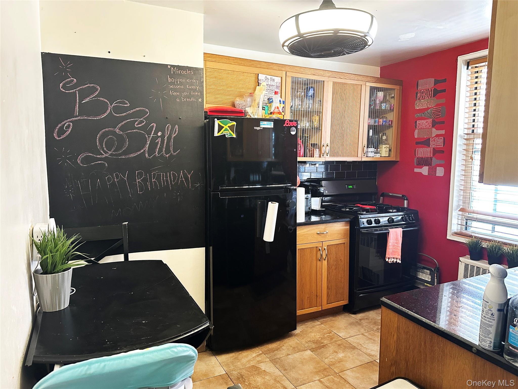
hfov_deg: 71.6
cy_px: 194
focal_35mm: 24
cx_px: 259
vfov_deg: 56.8
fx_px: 359
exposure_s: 1/60
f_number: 1.78
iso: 400
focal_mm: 6.86
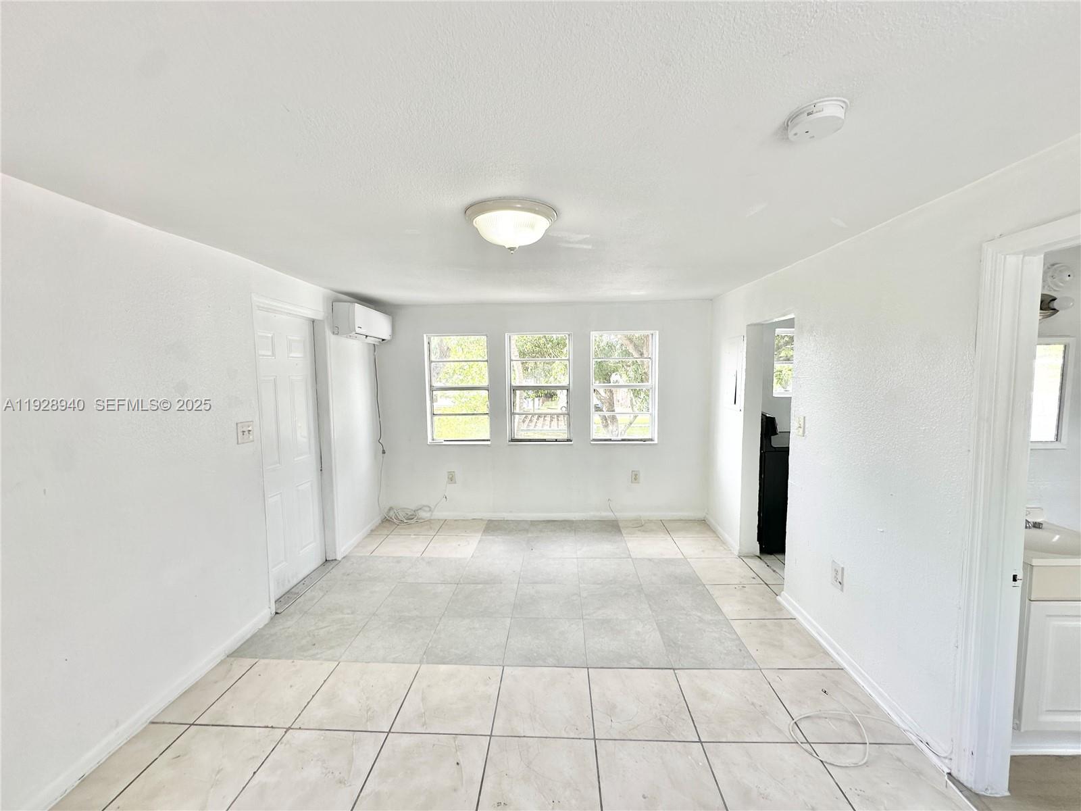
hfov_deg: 102.1
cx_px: 540
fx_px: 437
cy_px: 406
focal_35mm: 14
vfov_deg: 85.7
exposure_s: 1/164
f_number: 2.2
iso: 40
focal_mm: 2.22
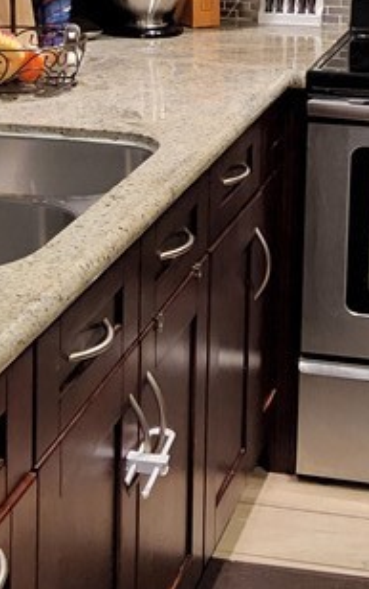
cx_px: 285
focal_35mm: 88
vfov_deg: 23.1
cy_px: 88
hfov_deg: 14.8
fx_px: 1413
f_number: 2
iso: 800
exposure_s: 1/120
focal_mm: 3.08
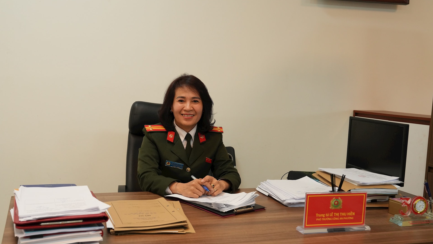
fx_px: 459
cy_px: 132
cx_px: 217
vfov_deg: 29.7
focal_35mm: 40
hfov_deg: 50.5
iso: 1250
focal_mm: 38
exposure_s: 1/125
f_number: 5
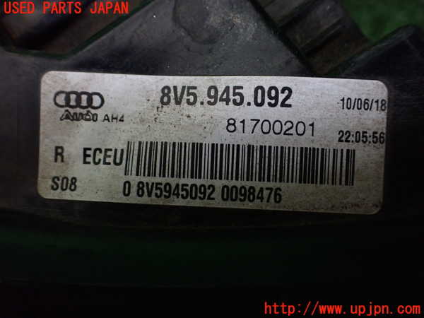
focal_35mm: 30
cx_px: 212
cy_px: 159
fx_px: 367
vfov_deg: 46.8
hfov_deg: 60.0
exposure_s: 1/100
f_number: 2.3
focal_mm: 5.4
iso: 800
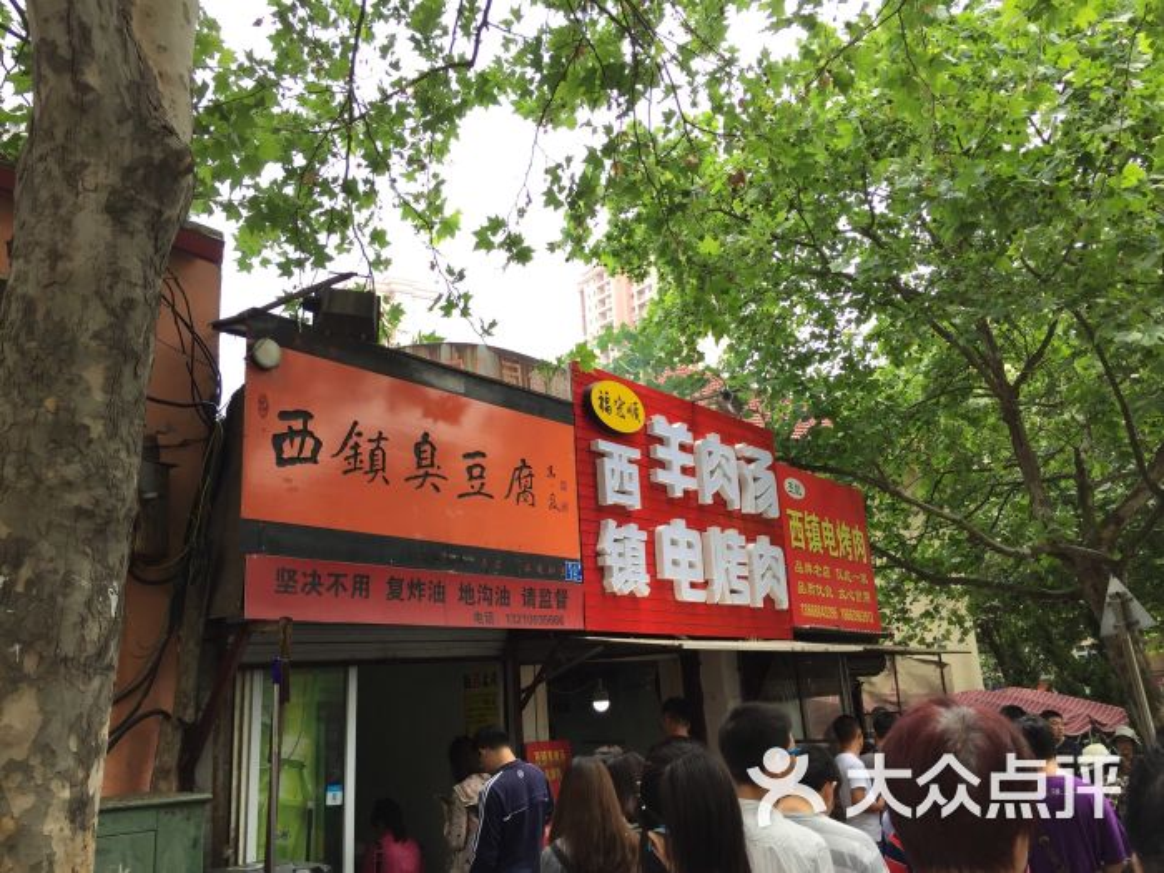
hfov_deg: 61.7
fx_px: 975
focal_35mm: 29
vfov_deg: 48.2
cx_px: 582
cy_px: 436
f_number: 2.2
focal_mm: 4.15
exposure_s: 1/309
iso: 32
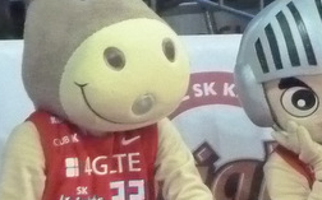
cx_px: 250
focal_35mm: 1283
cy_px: 73
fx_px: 11249
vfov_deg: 1.0
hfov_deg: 1.6
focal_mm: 85.4
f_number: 4.5
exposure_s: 1/80
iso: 1250
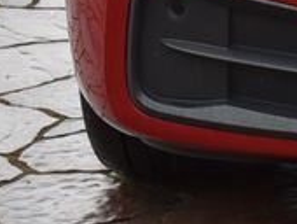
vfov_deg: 3.9
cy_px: -322
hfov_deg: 5.1
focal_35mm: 376
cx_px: 666
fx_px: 3231
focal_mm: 65
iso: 500
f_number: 6.3
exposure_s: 1/160
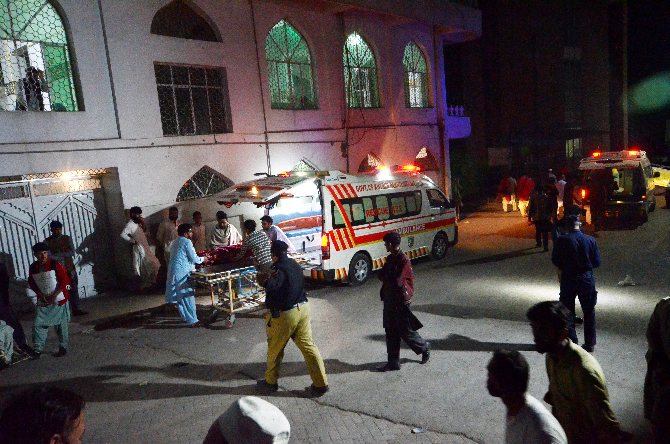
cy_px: 222
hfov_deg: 62.0
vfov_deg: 43.4
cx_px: 335
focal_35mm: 30
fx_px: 557
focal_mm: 20
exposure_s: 1/80
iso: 3200
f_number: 5.6
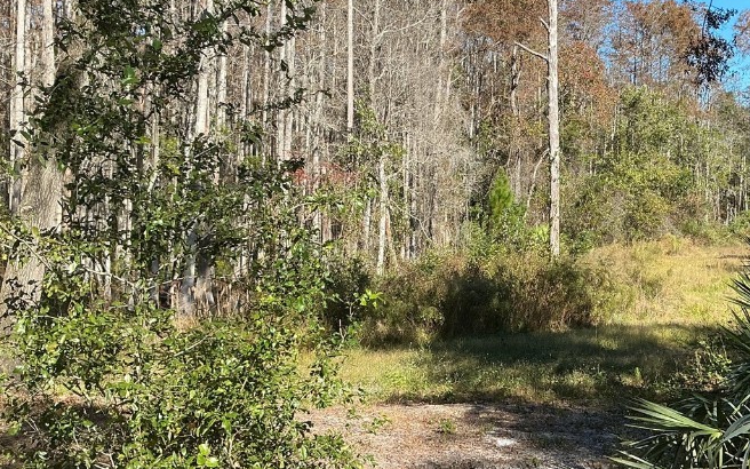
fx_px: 981
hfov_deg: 40.8
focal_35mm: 48
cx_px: 548
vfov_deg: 26.7
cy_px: 143
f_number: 1.8
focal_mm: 3
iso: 25
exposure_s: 1/912
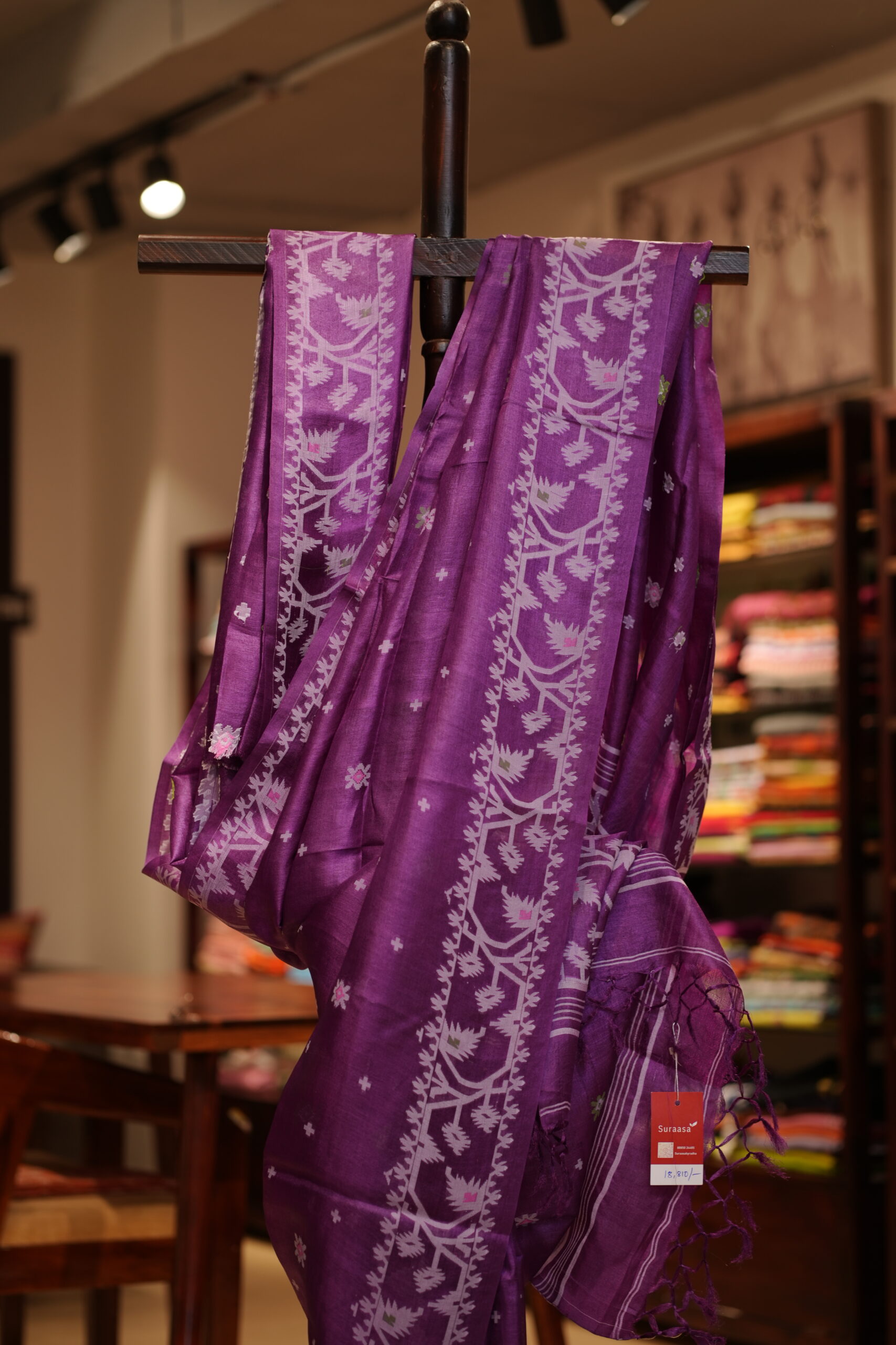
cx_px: 448
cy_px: 672
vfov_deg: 23.9
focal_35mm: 85
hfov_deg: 16.1
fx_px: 3173
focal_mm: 85
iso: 200
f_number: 2.8
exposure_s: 1/100
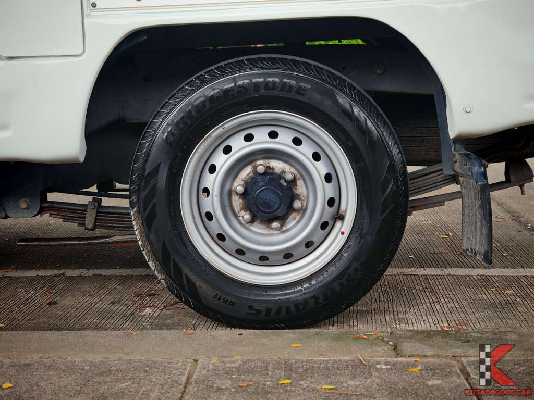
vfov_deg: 21.6
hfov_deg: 28.6
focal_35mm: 68
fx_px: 1049
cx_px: 267
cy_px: 200
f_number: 2.6
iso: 1250
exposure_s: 1/100
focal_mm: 15.38
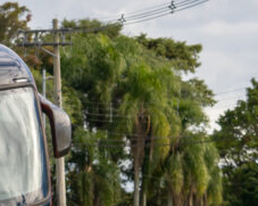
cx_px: -6
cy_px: 147
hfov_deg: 5.7
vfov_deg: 4.5
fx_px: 2593
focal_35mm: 340
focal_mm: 79
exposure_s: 1/1600
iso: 320
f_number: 4
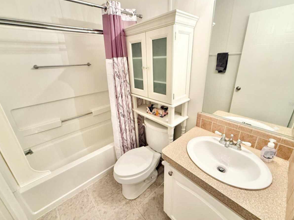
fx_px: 127
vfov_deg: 81.7
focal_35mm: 15
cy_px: 104
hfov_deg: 98.2
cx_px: 150
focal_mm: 2.22
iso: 320
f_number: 2.2
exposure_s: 1/60
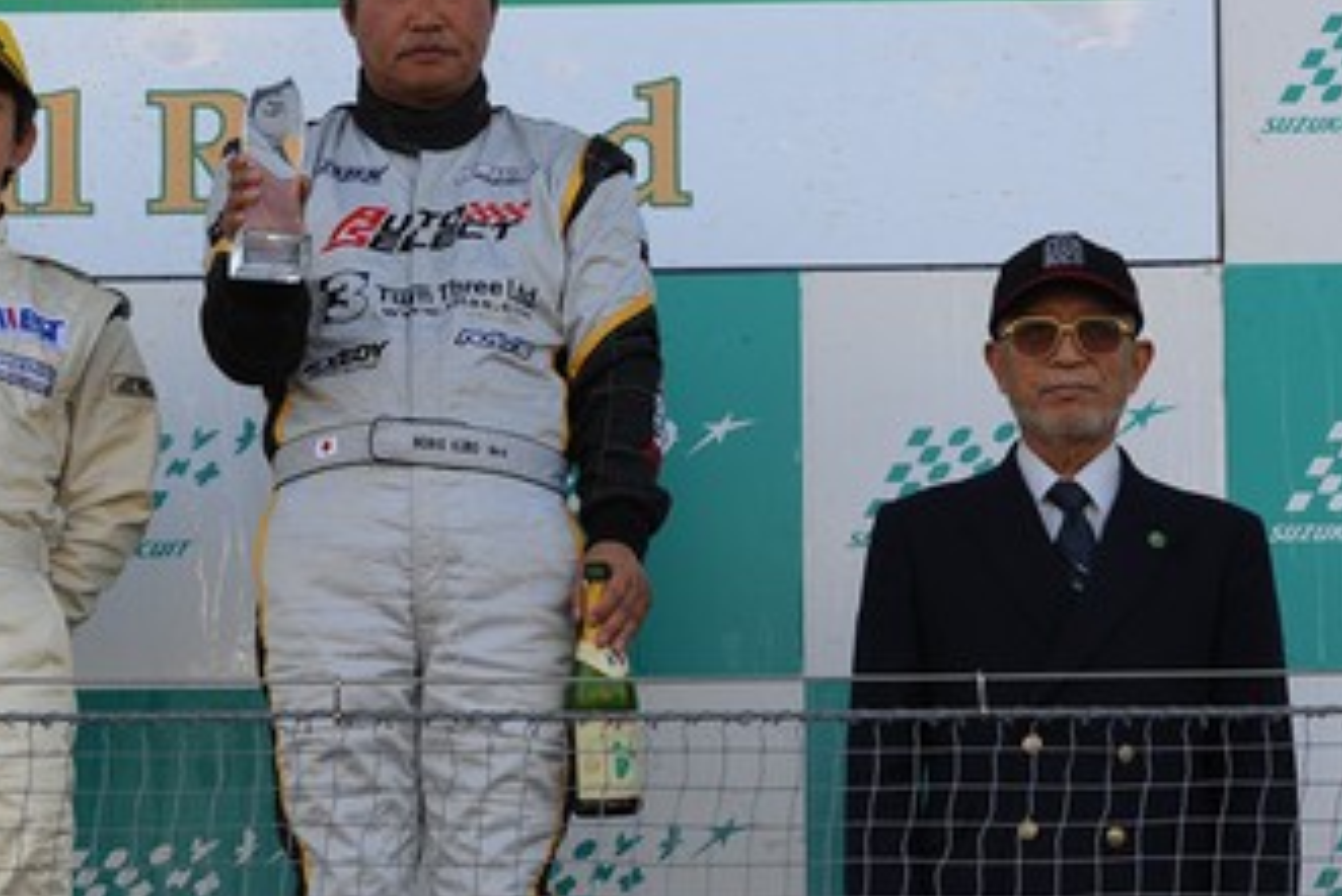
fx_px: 14581
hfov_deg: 5.3
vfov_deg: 3.5
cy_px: 450
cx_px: 235
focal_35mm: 391
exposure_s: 1/90
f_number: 8
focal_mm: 180
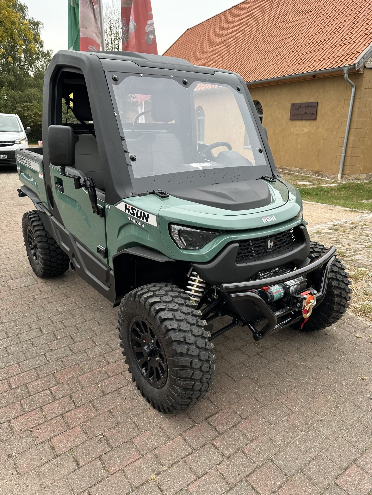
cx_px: 186
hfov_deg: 56.8
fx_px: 344
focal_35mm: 24
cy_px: 248
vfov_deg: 71.6
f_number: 1.78
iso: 80
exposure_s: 1/450
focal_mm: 6.86
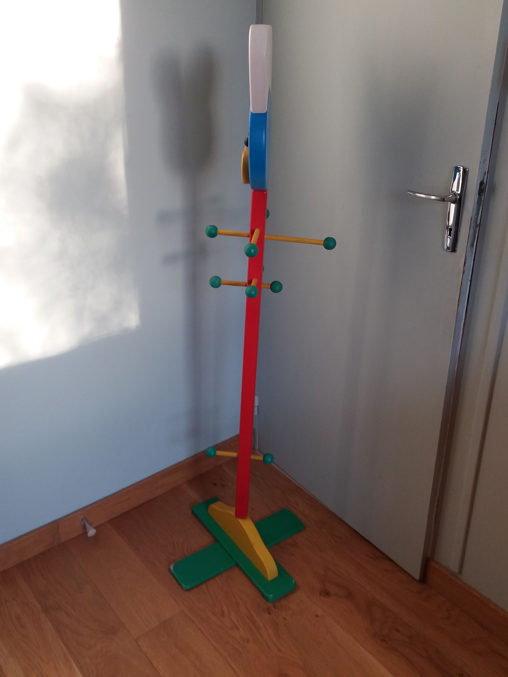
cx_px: 252
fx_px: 626
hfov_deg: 44.2
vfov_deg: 56.7
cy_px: 307
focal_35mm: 32
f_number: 1.9
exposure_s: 1/50
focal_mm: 3.7
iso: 80
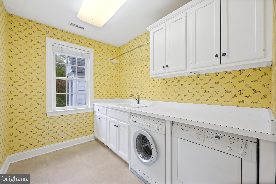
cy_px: 92
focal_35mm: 14
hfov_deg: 104.3
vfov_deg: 81.1
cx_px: 138
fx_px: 107
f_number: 5
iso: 1000
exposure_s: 1/80
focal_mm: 14
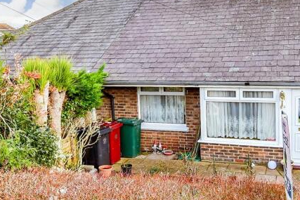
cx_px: 204
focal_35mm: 36
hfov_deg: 51.9
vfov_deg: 36.8
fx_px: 300
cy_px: 85
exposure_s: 1/200
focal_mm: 10
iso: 400
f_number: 8
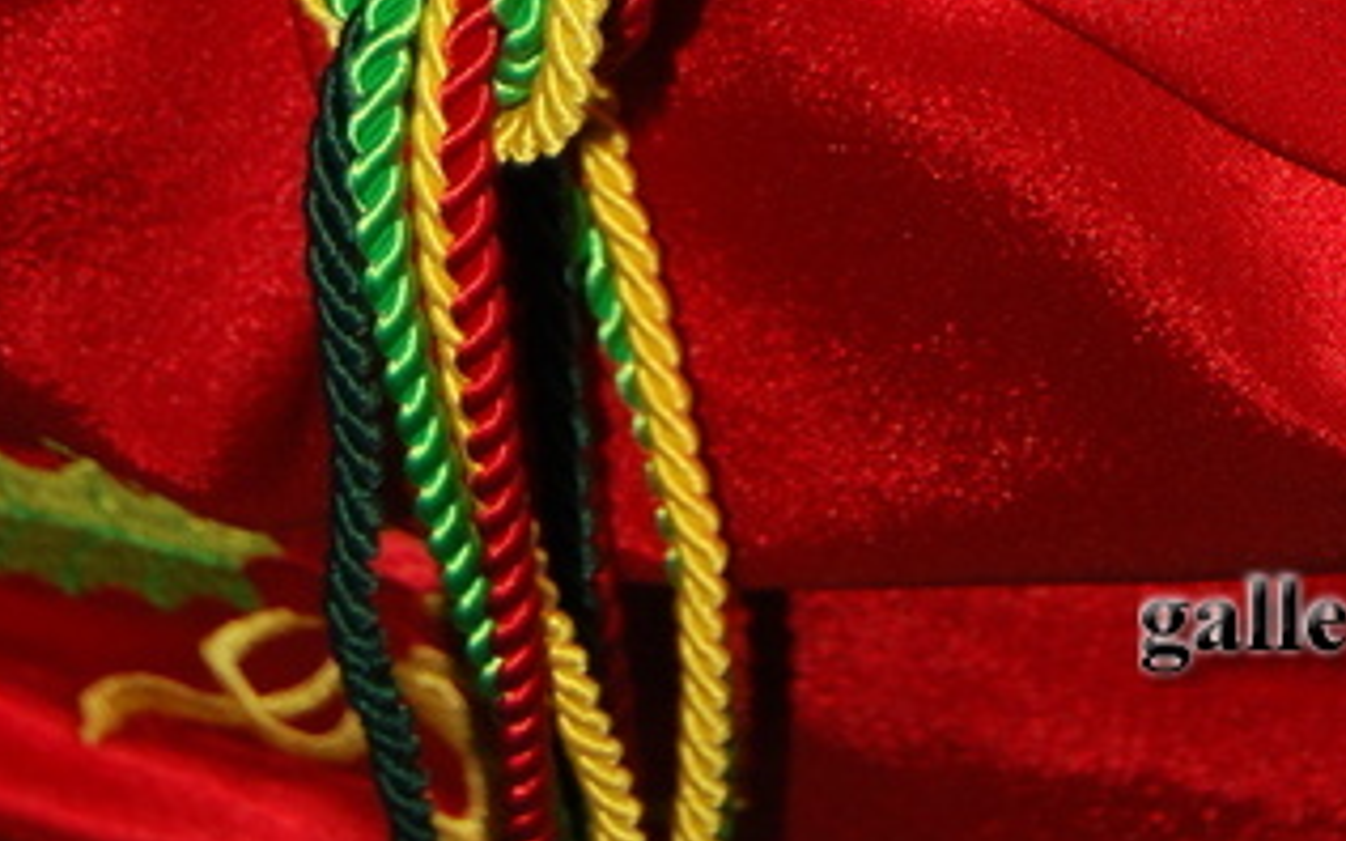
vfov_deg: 9.4
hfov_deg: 15.9
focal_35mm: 131
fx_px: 4805
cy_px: -777
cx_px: 972
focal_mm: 34
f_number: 4.5
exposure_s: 1/60
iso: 400
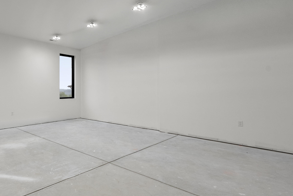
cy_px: 96
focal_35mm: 21
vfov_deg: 59.5
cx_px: 52
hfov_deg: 71.6
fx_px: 171
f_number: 9
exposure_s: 1/80
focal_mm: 12
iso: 640
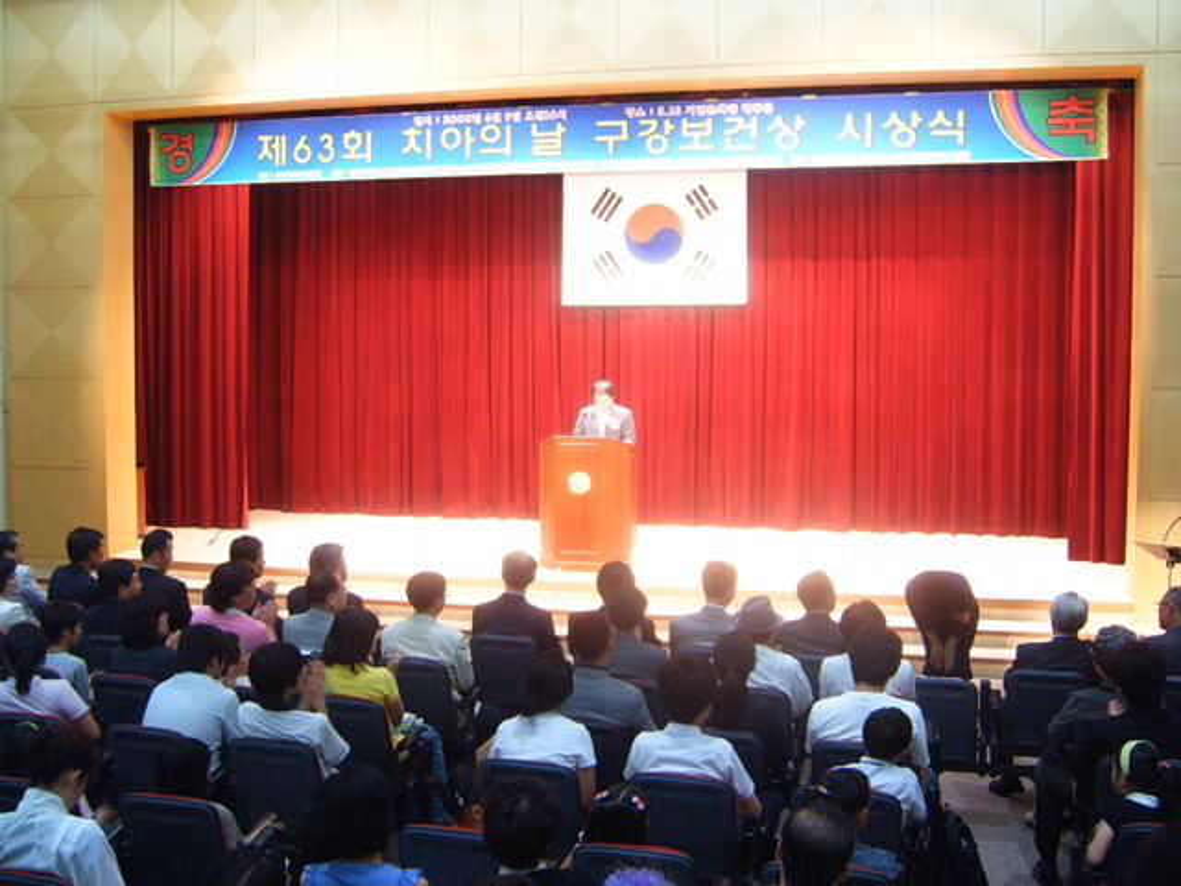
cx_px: 590
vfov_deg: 38.7
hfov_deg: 50.1
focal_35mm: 37
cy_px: 443
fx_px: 1262
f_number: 2.9
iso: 141
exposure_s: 1/10
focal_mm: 6.2
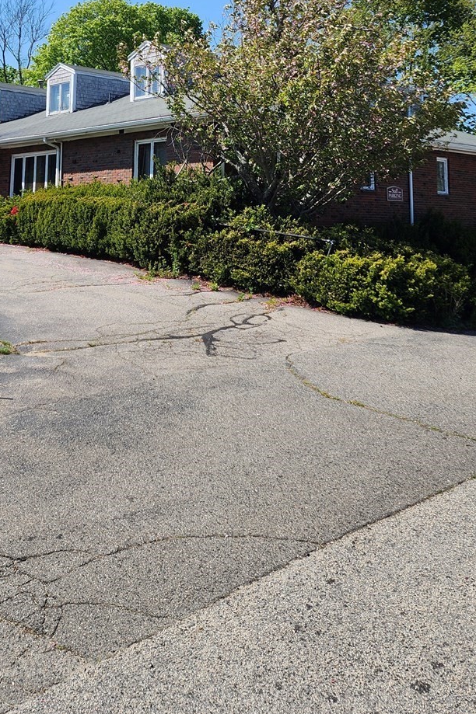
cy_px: 126
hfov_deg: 33.4
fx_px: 794
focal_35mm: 40
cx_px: 232
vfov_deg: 45.6
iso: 12
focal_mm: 6.4
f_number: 1.8
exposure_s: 1/976
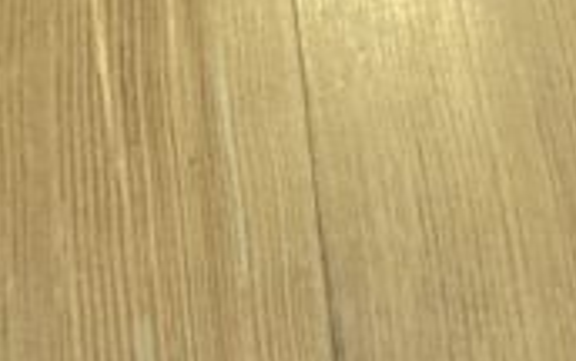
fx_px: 2169
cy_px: -234
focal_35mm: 138
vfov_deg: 9.2
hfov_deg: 14.9
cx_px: 23
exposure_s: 1/40
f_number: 1.8
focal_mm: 3.99
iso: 320
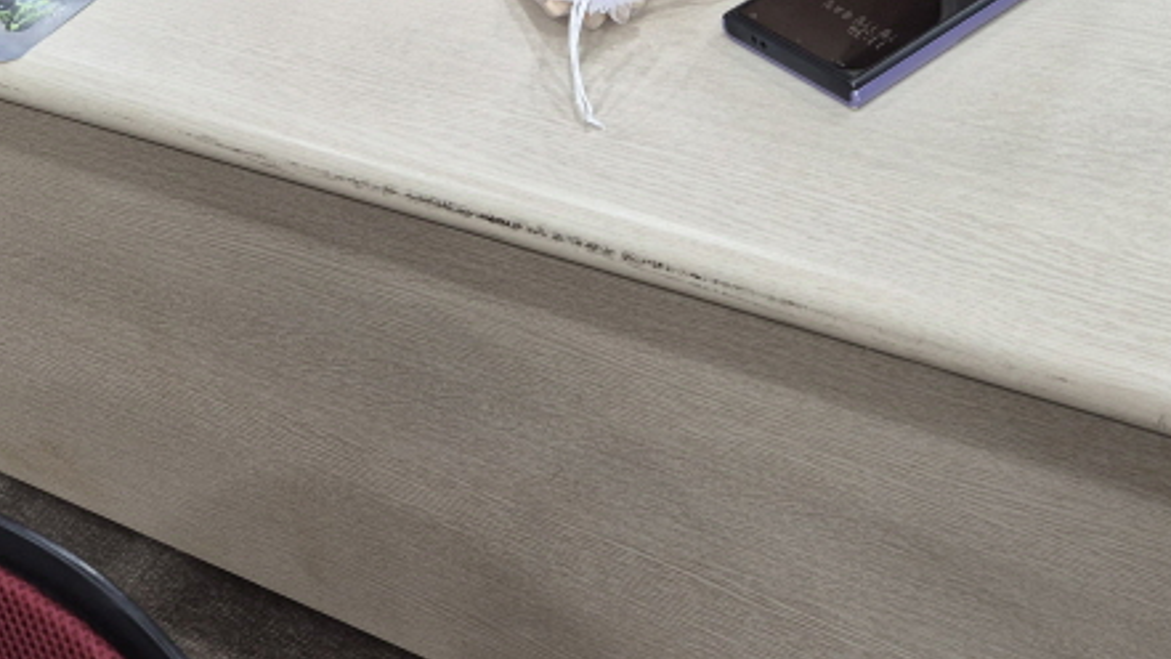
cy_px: -263
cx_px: 497
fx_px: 1677
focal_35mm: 54
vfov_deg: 19.9
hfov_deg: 38.4
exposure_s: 1/120
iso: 160
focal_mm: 5.4
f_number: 1.8
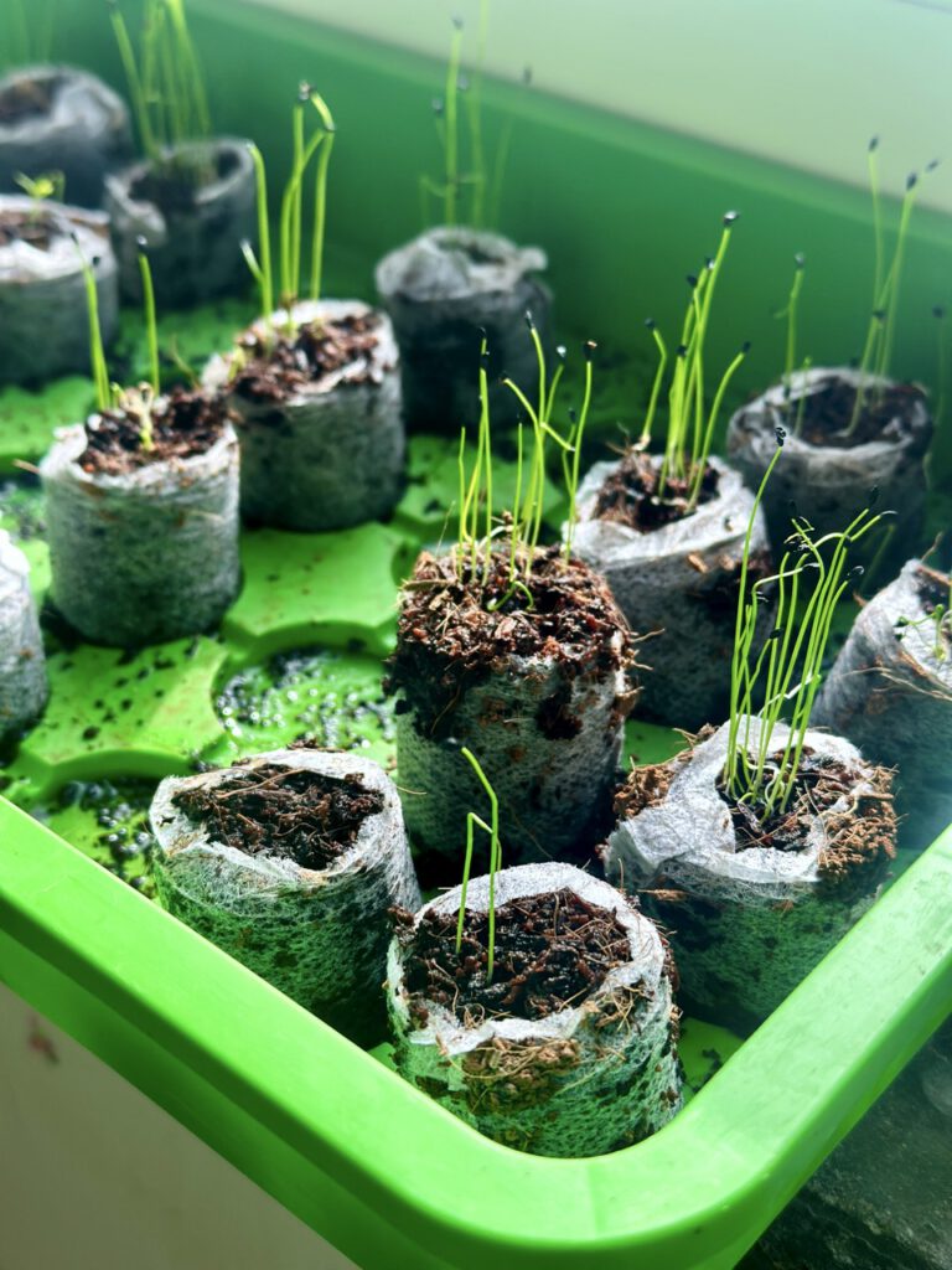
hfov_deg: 30.3
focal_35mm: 48
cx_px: 476
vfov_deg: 39.7
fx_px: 1760
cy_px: 635
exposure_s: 1/803
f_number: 1.78
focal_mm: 6.86
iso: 80
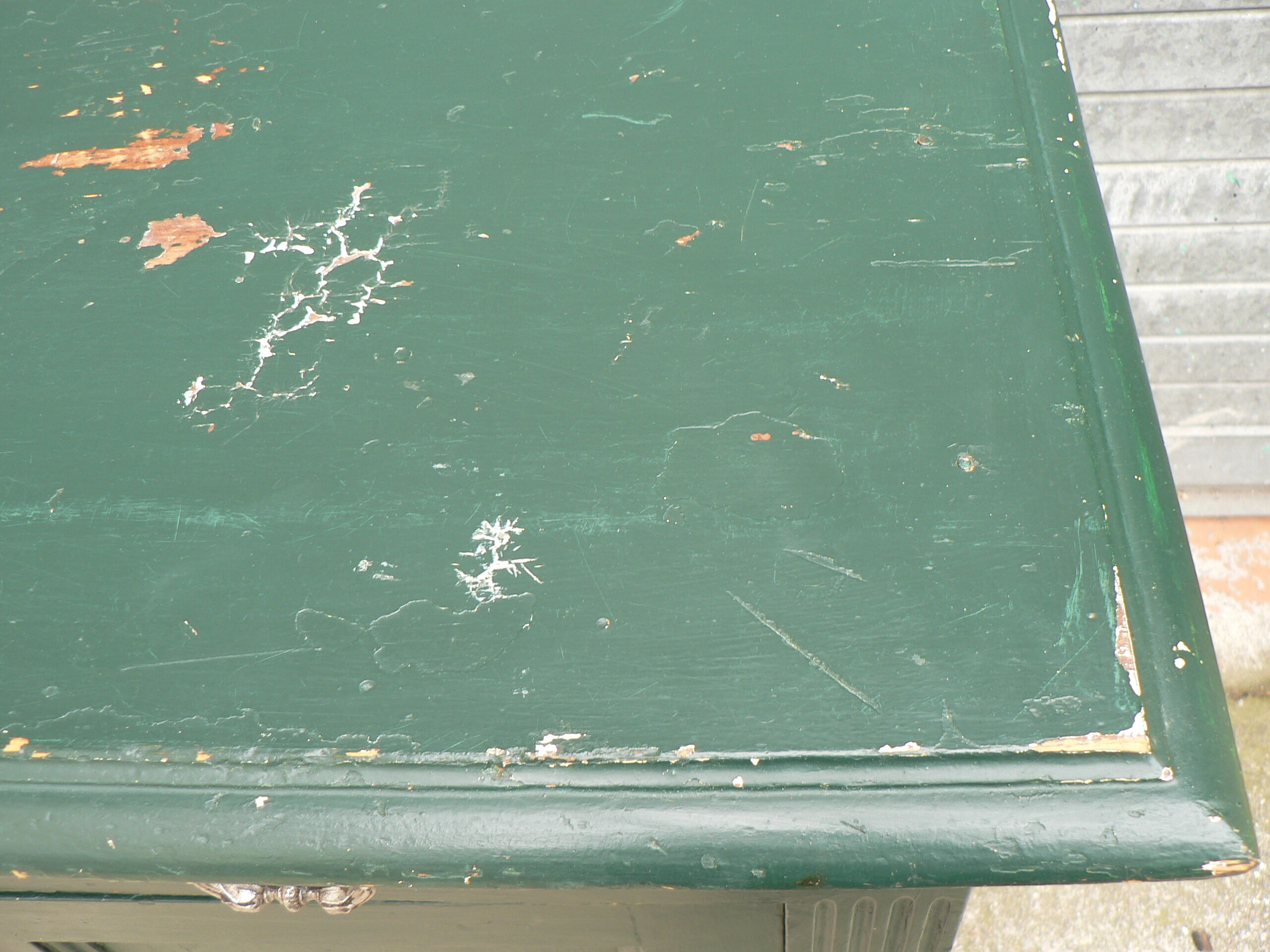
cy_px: 476
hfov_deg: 51.4
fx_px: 1321
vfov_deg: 39.7
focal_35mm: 36
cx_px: 635
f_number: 2.8
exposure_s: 1/60
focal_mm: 6
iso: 80
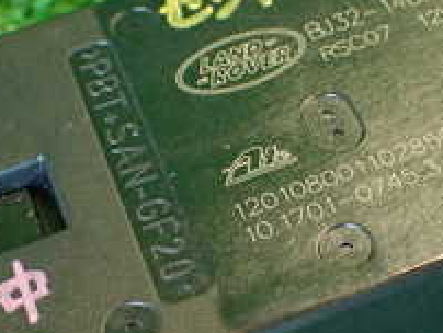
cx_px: 274
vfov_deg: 15.5
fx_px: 1217
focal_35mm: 95
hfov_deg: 20.6
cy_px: 261
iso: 400
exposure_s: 1/30
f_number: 2.4
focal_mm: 5.79
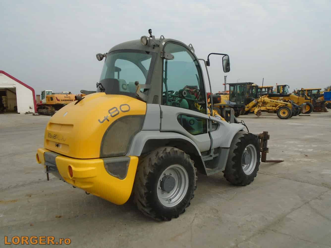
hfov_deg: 67.3
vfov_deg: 53.1
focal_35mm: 26
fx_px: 249
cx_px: 166
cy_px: 124
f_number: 3.2
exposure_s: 1/1000
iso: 100
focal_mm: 4.6
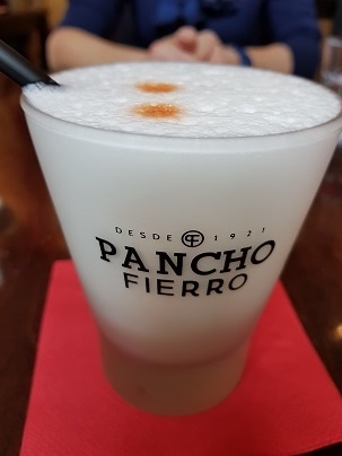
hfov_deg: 53.1
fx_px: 343
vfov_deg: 67.3
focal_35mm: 26
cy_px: 228
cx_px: 171
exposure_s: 1/30
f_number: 1.7
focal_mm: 4.2
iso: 160
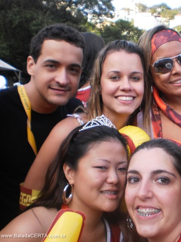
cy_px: 121
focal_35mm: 49
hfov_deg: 28.7
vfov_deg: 38.9
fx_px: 342
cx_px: 157
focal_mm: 6.3
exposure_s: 1/60
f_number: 3.1
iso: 100
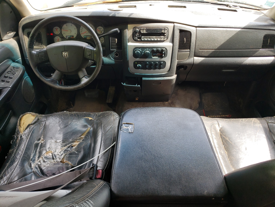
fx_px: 207
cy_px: 104
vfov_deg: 53.1
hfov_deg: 67.3
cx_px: 138
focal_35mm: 26
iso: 50
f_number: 1.5
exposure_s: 1/156
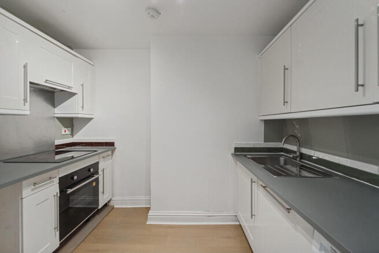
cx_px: 190
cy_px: 126
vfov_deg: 81.2
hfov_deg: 104.2
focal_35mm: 14
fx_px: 147
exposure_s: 1/100
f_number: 5
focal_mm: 14
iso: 1000
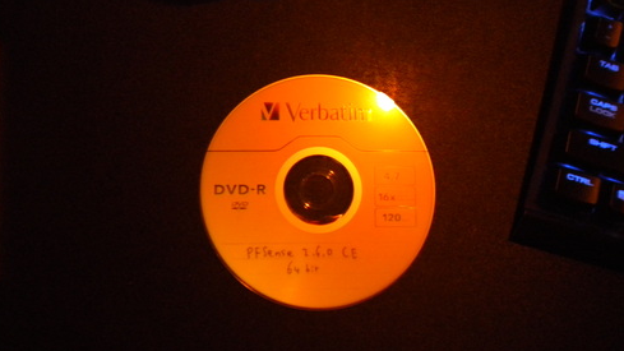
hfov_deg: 51.6
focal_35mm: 39
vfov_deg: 30.4
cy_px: 187
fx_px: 645
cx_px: 313
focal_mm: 6.3
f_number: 3.1
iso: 400
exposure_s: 1/23.1
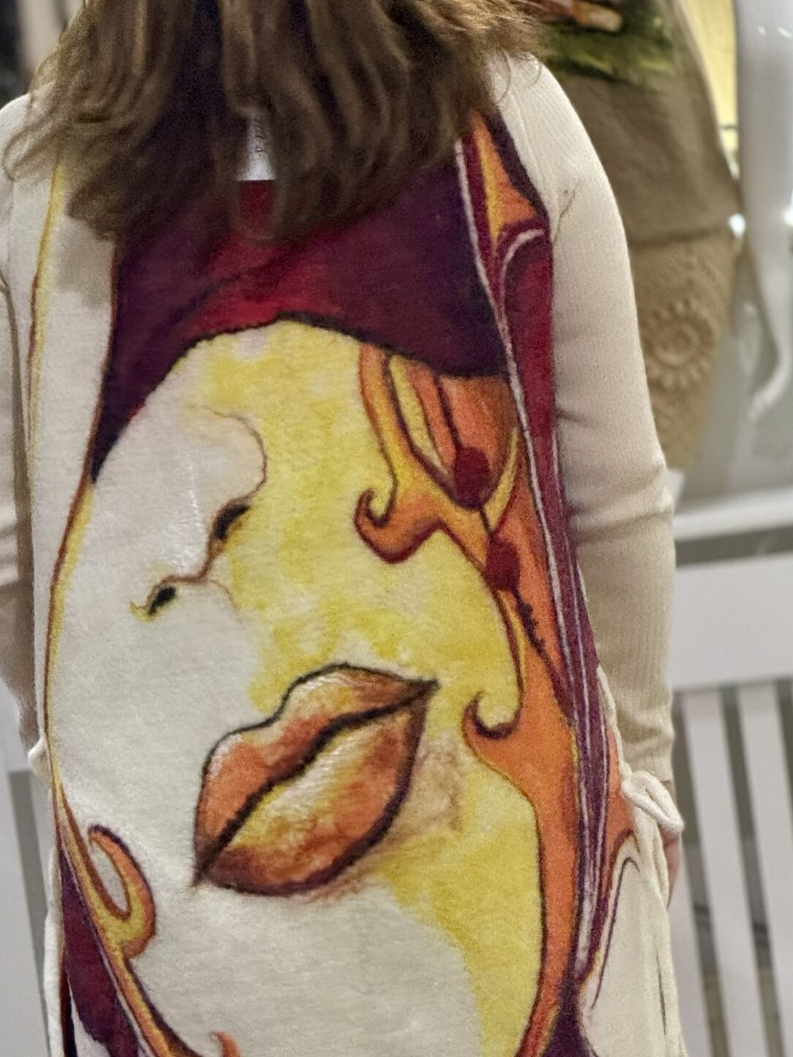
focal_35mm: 212
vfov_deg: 9.3
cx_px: 129
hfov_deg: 7.0
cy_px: 672
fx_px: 6475
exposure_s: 1/100
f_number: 2.8
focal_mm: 15.66
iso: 500
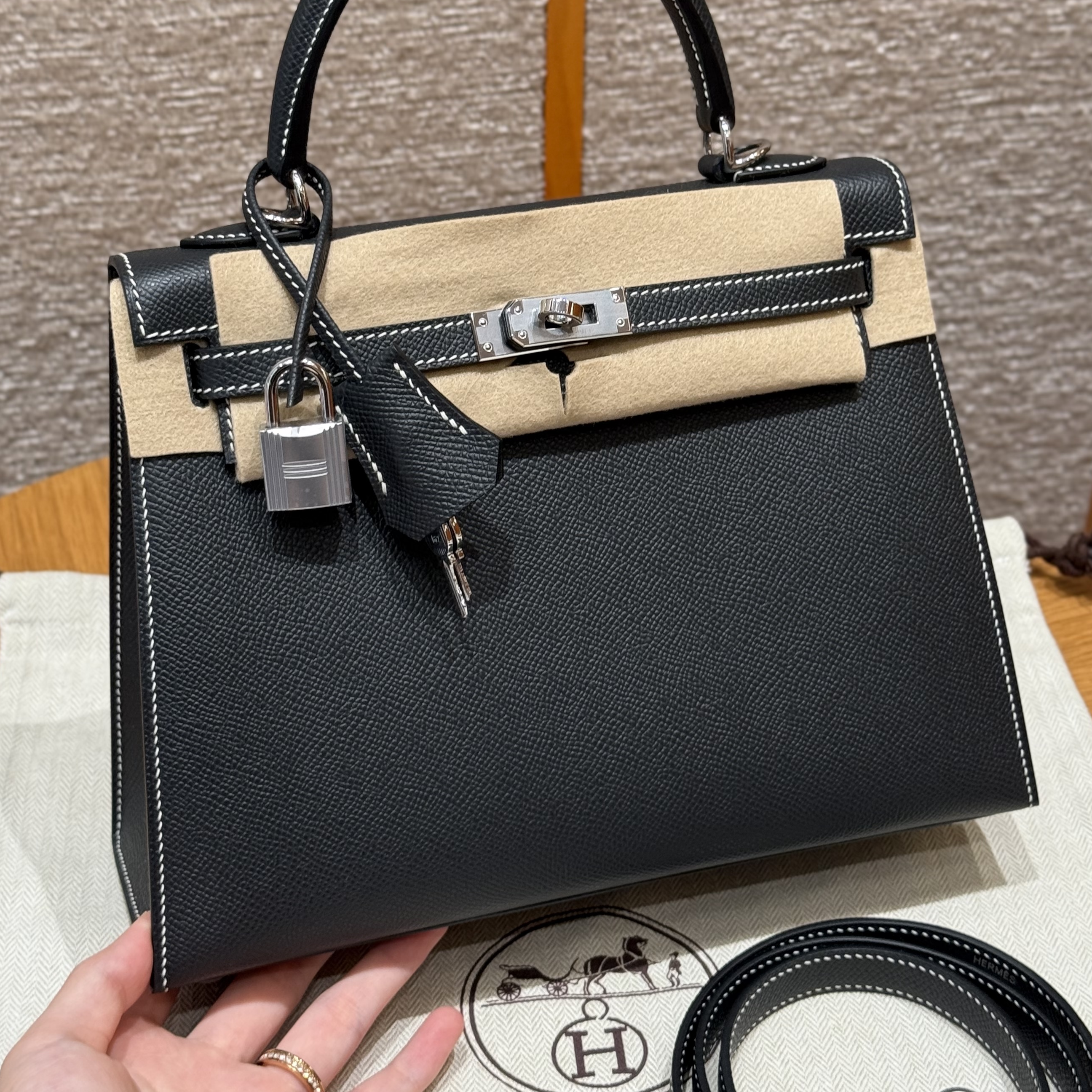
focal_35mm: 66
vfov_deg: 26.0
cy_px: 420
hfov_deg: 26.1
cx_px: 592
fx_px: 2356
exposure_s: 1/50
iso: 50
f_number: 1.78
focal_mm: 6.76
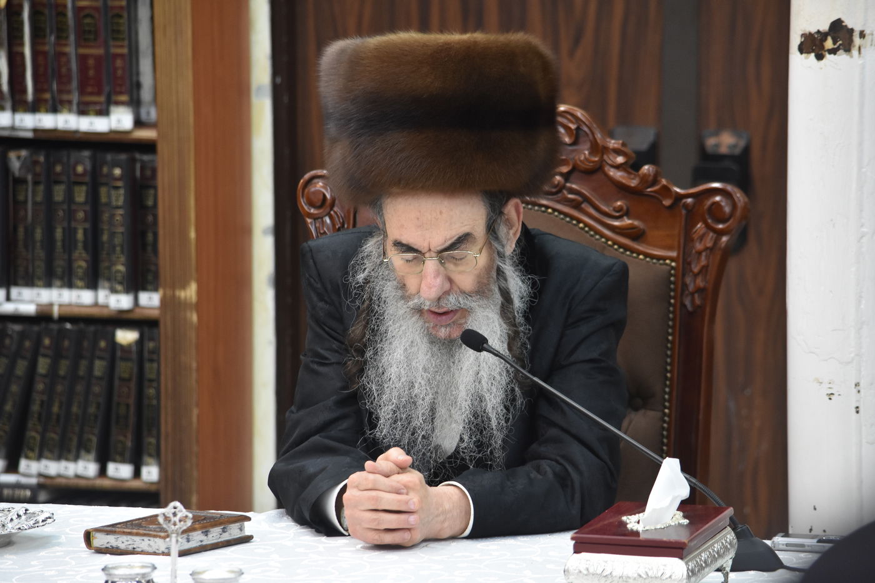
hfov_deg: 9.8
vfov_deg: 6.5
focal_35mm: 210
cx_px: 438
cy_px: 292
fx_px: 5103
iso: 1250
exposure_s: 1/100
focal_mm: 140
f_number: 5.6
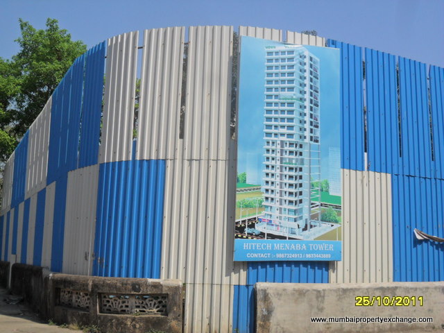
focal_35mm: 44
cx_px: 222
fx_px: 564
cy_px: 166
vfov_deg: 32.9
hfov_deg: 42.9
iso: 100
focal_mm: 7.8
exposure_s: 1/1000
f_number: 4.5
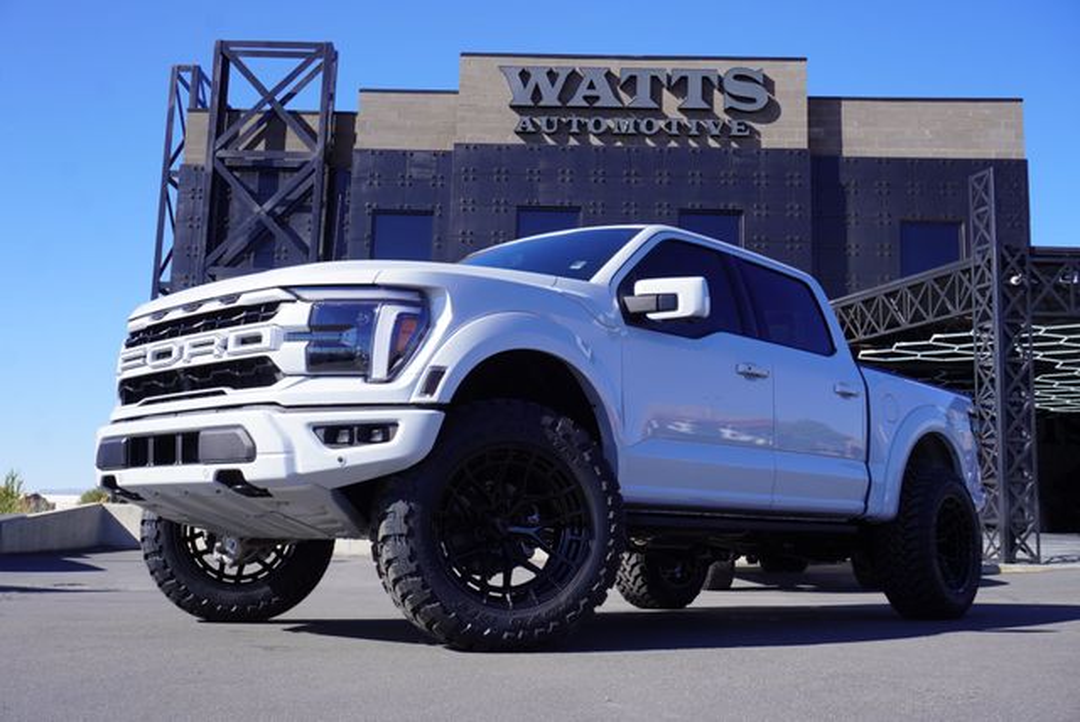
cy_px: 361
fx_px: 1126
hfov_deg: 51.2
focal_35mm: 38
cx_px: 540
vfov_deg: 35.6
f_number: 9
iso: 100
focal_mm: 25
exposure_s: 1/125
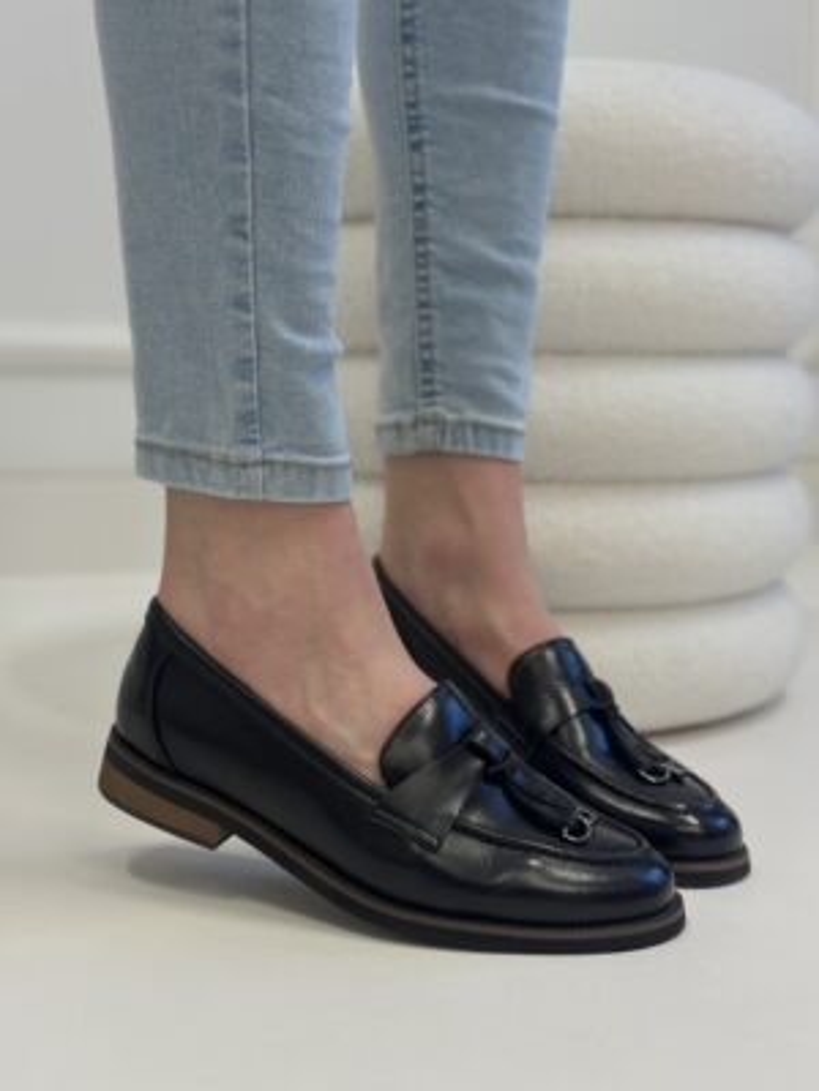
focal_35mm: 48
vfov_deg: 39.7
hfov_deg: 30.3
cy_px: 546
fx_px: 1514
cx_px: 410
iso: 125
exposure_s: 1/100
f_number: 1.78
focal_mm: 6.86
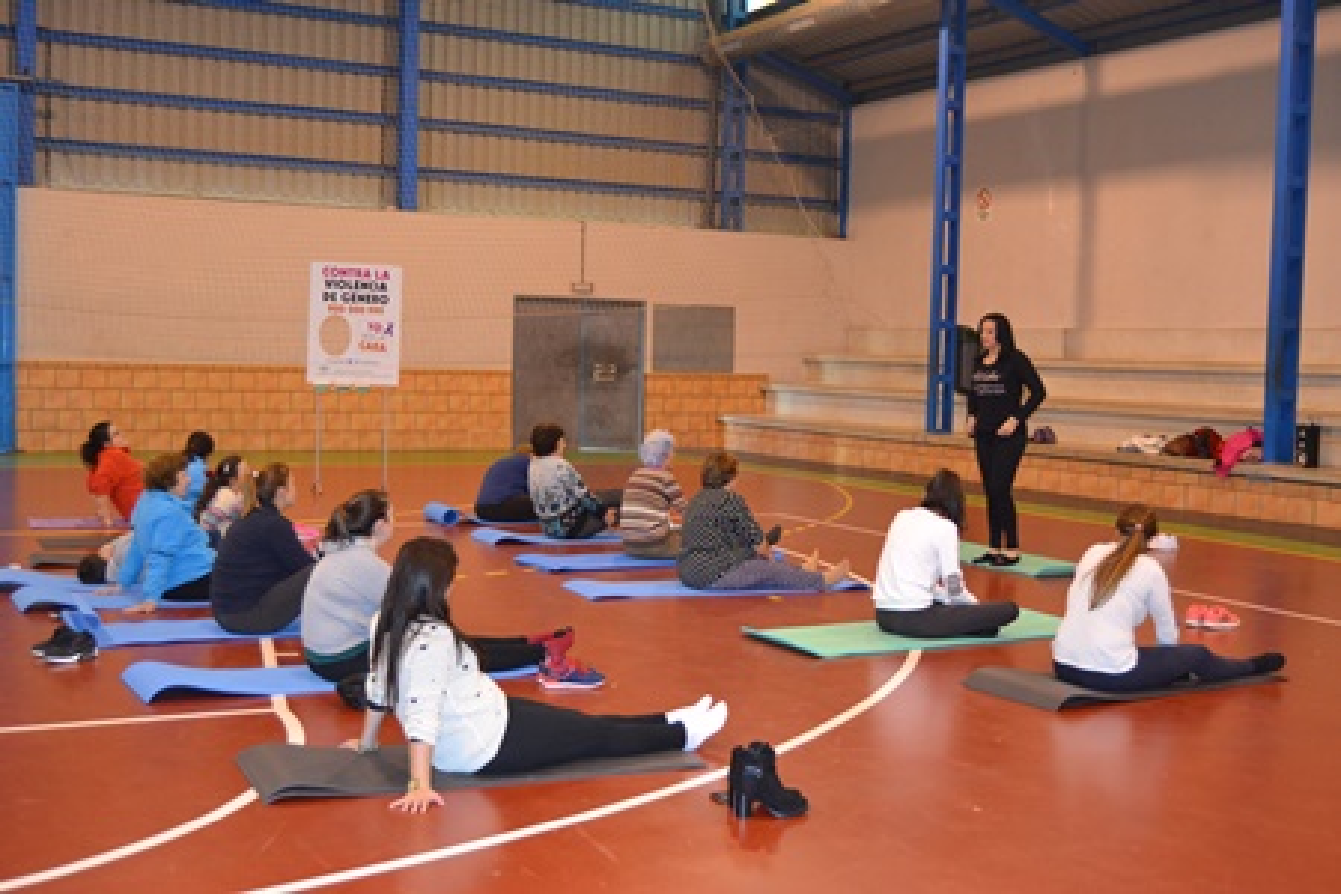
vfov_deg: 34.2
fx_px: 1453
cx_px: 670
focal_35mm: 39
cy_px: 447
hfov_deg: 49.6
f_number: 4
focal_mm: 26
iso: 1100
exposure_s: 1/60
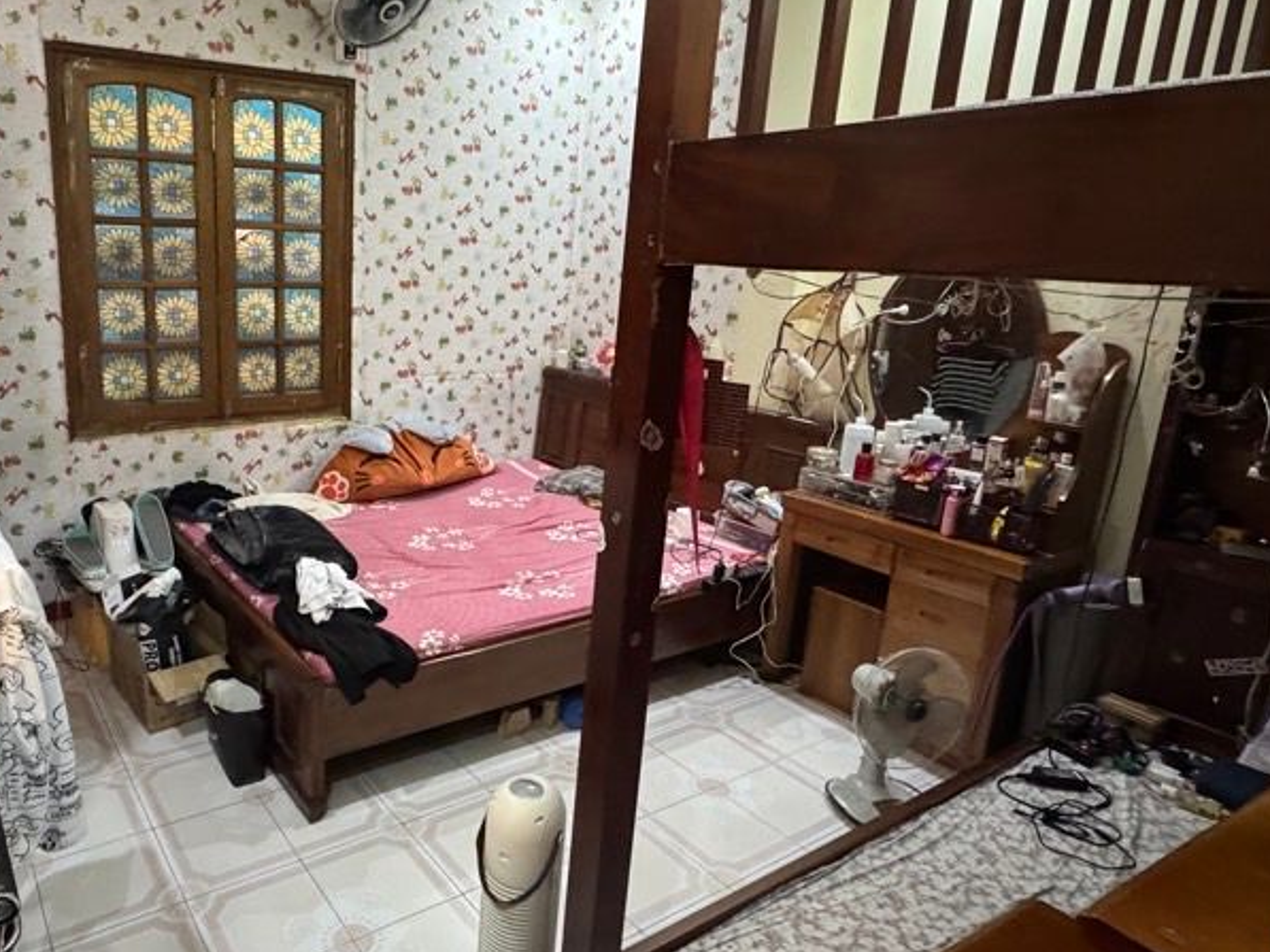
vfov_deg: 56.8
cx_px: 413
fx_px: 881
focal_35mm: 24
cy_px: 450
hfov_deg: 69.3
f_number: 2.2
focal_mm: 2.22
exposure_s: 1/50
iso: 1250
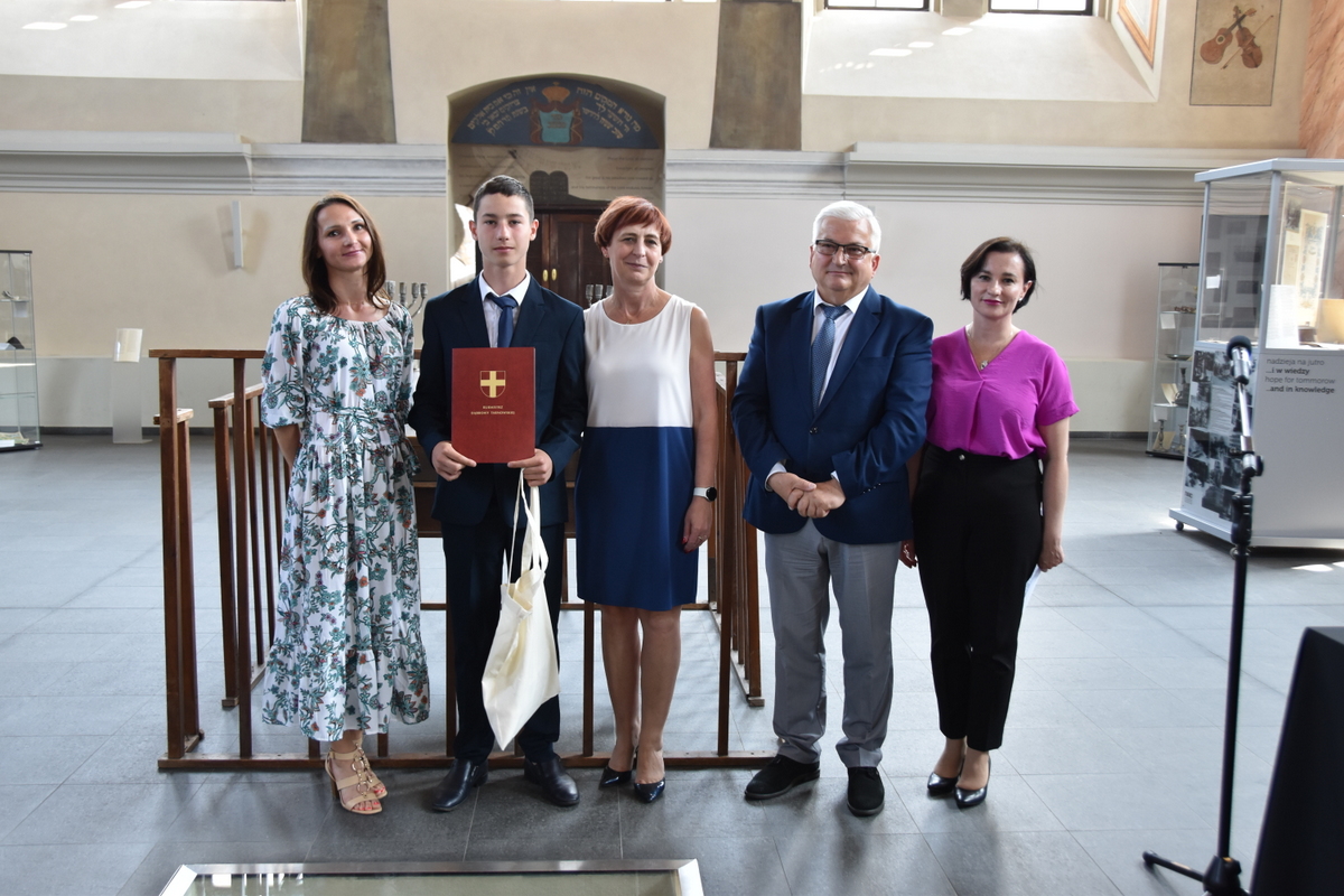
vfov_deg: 40.0
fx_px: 1232
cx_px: 672
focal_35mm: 33
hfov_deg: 57.2
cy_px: 448
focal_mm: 22
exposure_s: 1/40
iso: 640
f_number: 3.8
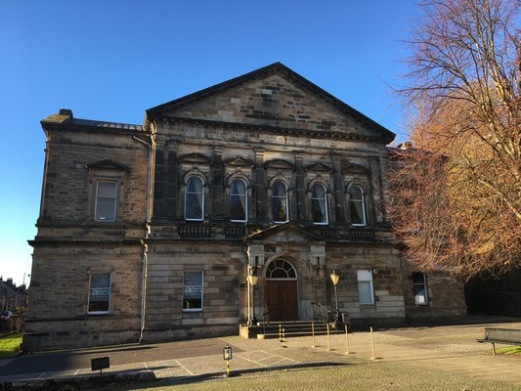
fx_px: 437
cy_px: 196
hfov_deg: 61.6
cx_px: 260
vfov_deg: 48.2
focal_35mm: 29
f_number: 2.2
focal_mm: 4.15
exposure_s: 1/340
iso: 25
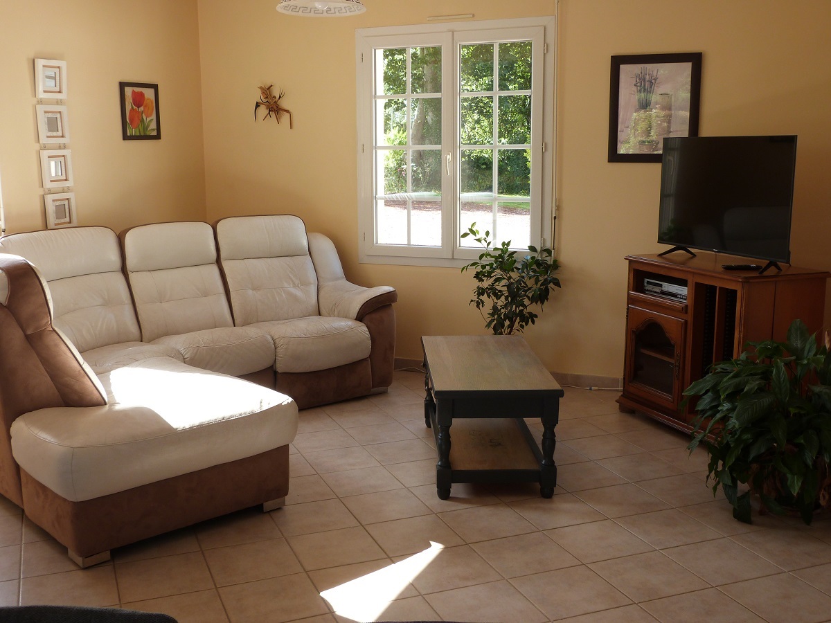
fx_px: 912
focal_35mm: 38
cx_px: 416
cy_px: 312
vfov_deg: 37.7
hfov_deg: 49.0
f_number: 3.1
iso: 100
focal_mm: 6.7
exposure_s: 1/60
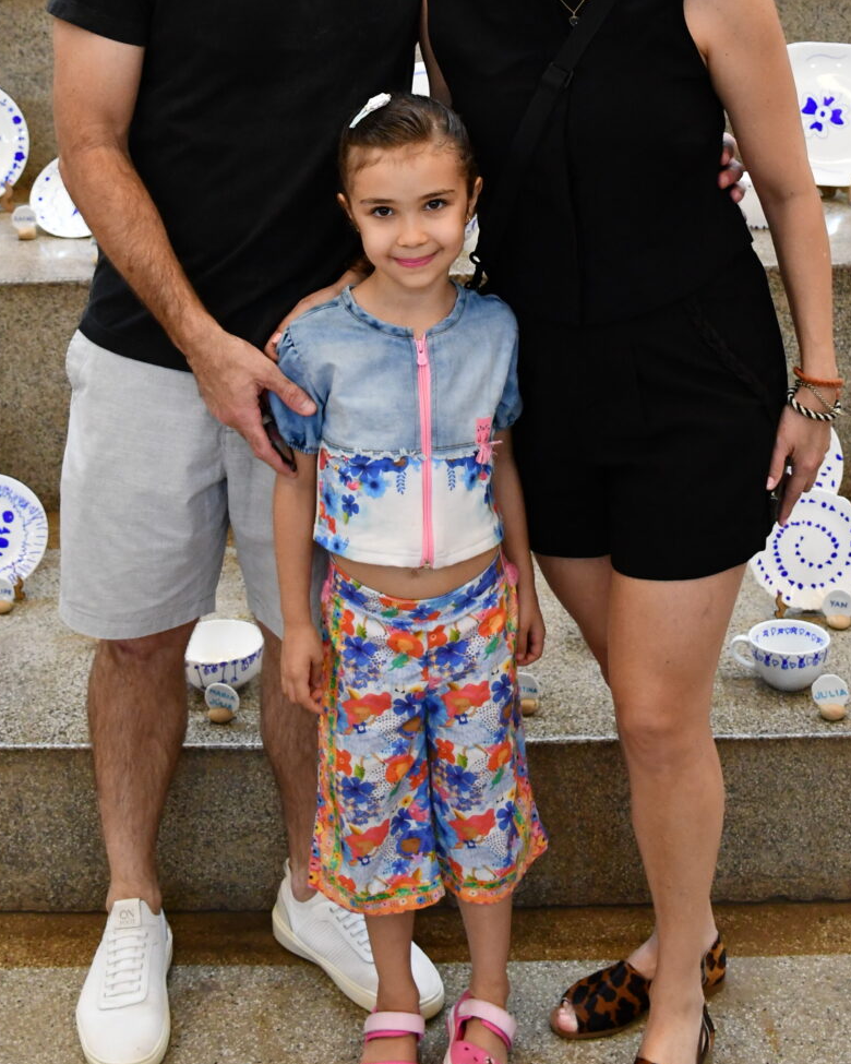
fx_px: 1920
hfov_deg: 25.0
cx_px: 403
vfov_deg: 29.4
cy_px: 68
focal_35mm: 61
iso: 1800
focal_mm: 22
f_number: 3.5
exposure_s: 1/125
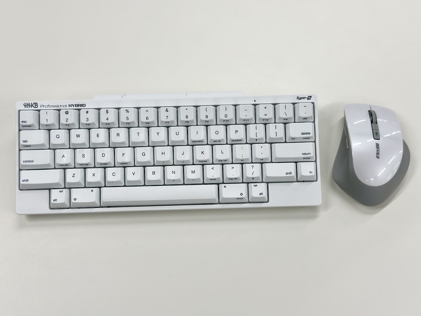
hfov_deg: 39.7
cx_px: 210
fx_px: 584
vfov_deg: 30.3
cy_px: 158
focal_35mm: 48
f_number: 1.78
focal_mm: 6.86
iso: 80
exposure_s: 1/279
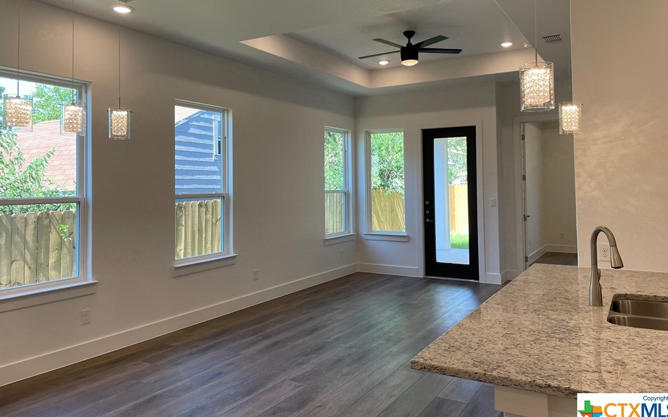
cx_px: 337
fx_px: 510
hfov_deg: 66.5
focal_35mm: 28
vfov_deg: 44.4
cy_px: 173
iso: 40
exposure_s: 1/120
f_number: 1.6
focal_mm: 4.2
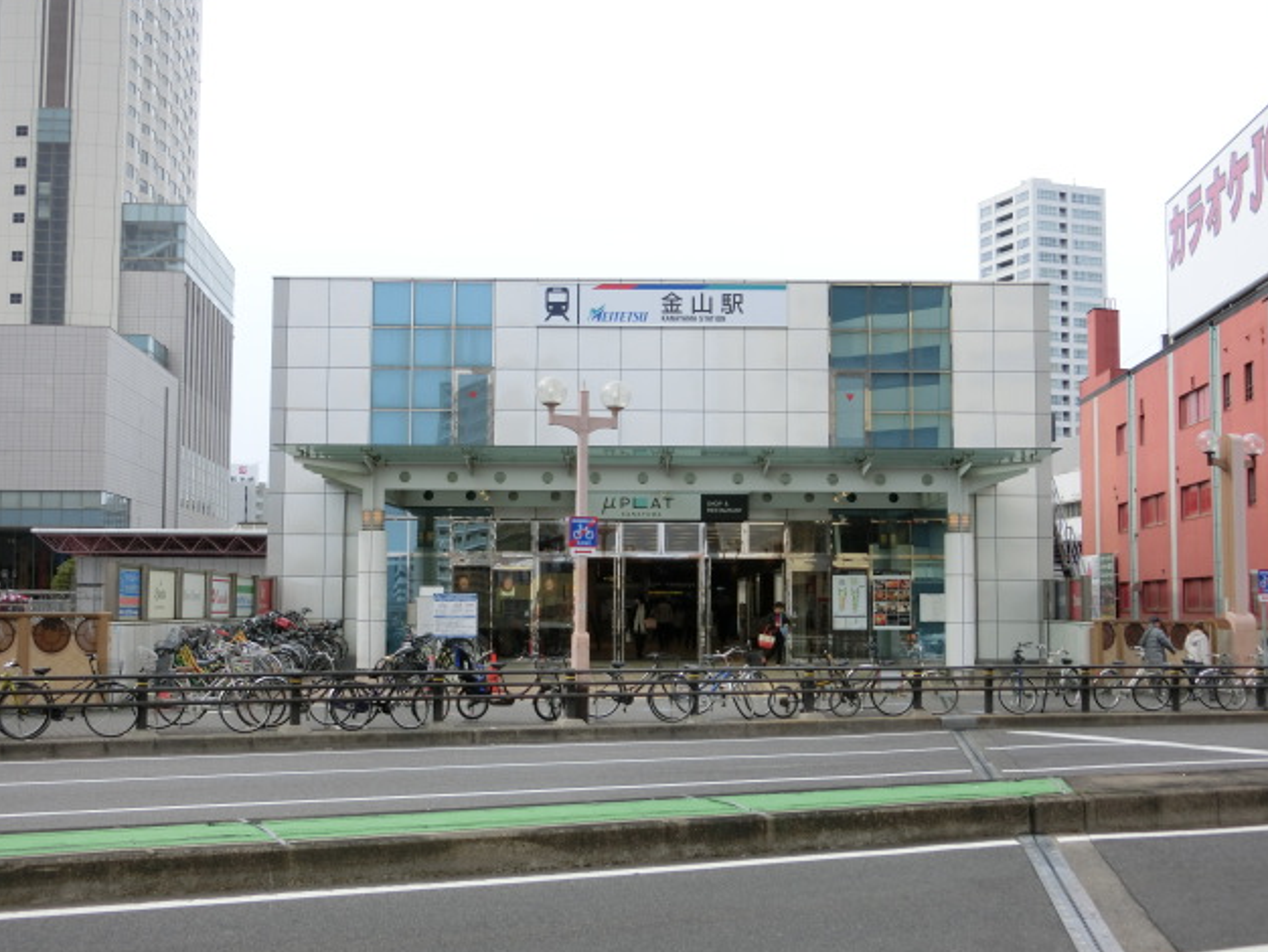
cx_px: 638
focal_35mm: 46
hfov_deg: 41.2
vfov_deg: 31.5
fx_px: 1686
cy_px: 472
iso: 80
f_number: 4.4
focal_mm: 8
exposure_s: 1/400
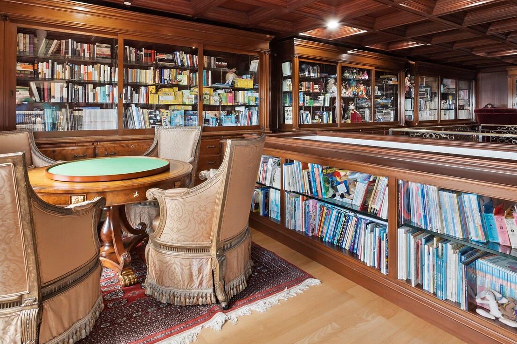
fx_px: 302
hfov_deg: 81.2
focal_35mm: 21
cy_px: 105
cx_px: 247
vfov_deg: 57.7
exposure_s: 1.3
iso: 200
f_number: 11
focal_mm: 7
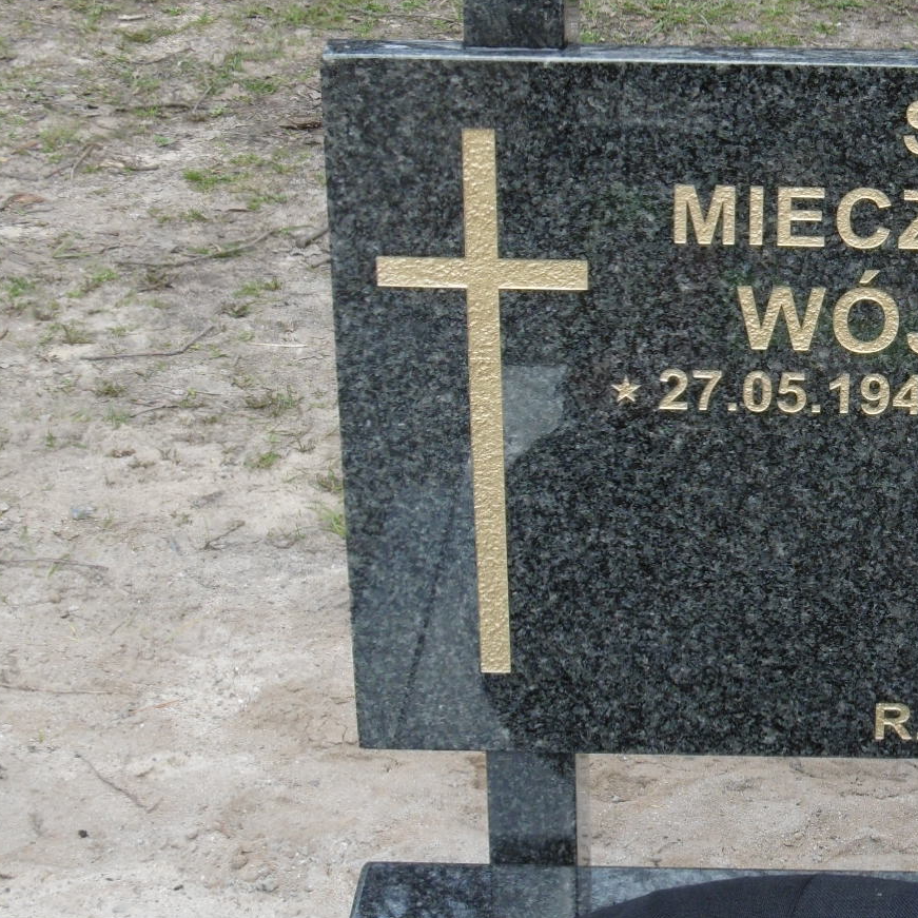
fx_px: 3180
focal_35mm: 106
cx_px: 862
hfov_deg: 16.2
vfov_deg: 16.4
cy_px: 374
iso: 100
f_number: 4
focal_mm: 9.2
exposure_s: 1/200
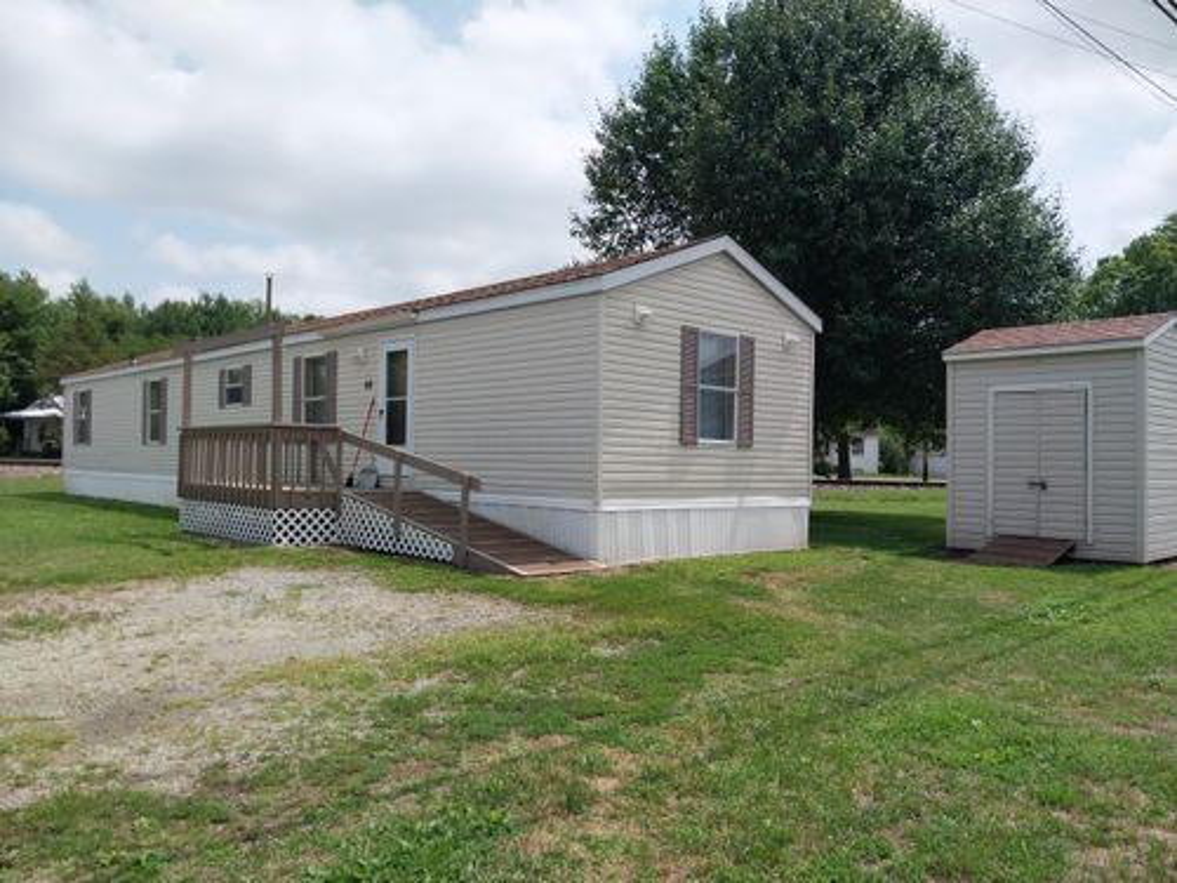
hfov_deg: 67.3
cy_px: 442
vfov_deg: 53.1
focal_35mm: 26
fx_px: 884
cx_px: 588
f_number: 1.8
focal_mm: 4
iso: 20
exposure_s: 1/968
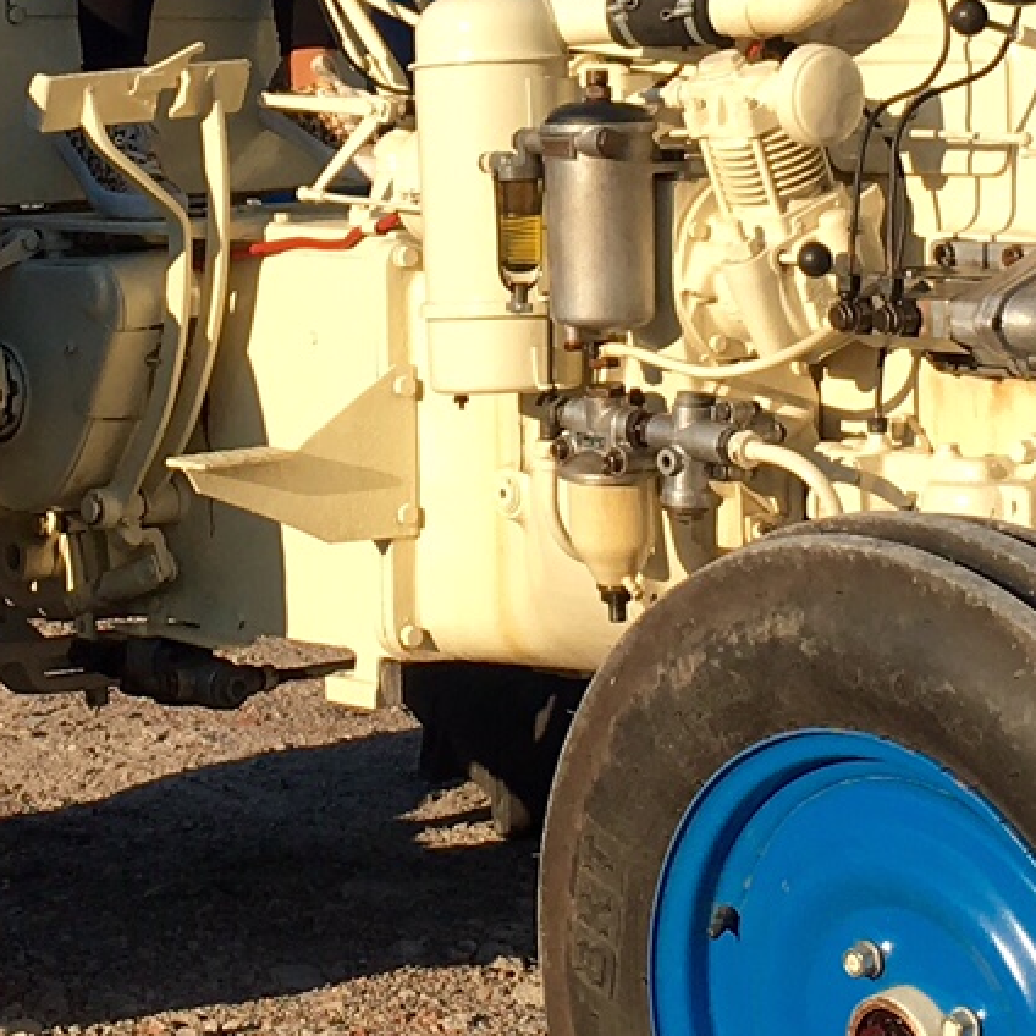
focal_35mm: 122
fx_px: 4131
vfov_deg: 14.1
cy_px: -22
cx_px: 318
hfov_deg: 14.3
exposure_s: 1/1083
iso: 25
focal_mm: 4.15
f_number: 2.2
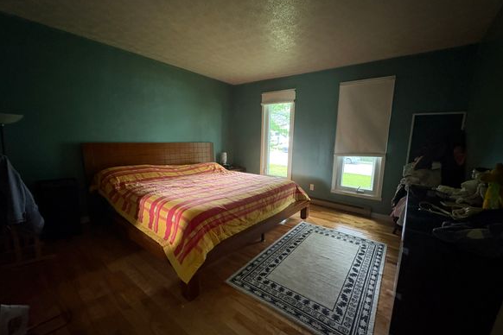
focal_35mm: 15
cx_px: 257
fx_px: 210
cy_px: 171
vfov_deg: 77.3
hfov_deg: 100.4
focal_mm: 2.22
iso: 640
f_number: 2.2
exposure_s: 1/40
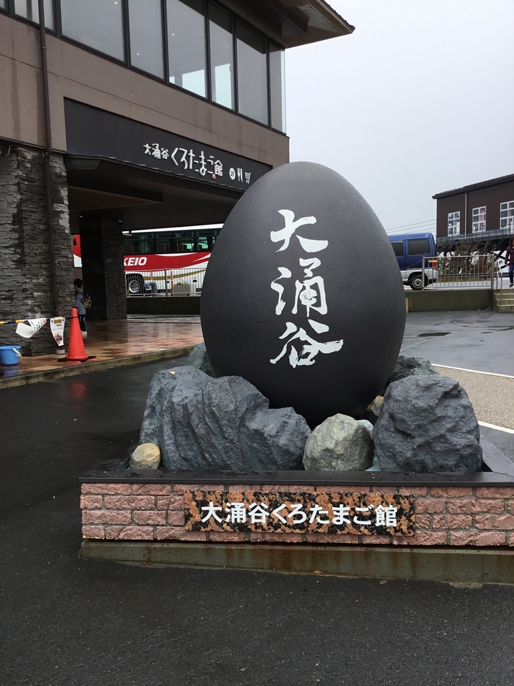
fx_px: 614
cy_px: 343
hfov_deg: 45.4
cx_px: 257
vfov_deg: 58.4
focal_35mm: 31
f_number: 2.4
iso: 25
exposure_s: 1/815
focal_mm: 3.3
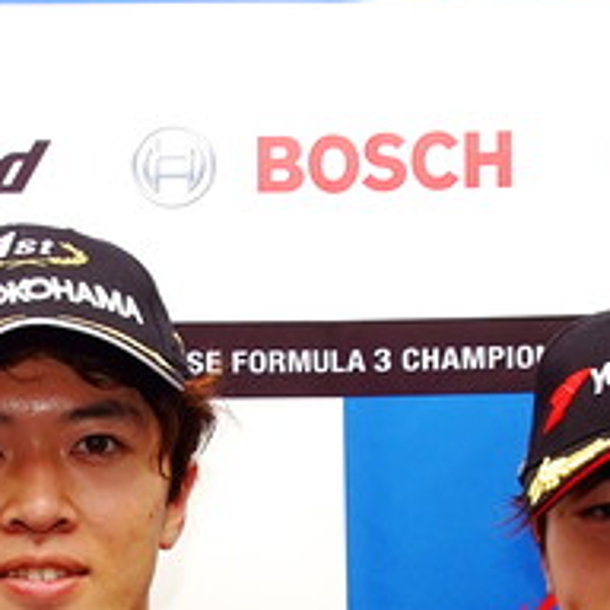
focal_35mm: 134
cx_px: 57
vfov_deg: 12.7
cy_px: 747
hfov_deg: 12.9
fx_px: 2672
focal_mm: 28
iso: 400
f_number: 5.6
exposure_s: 1/60
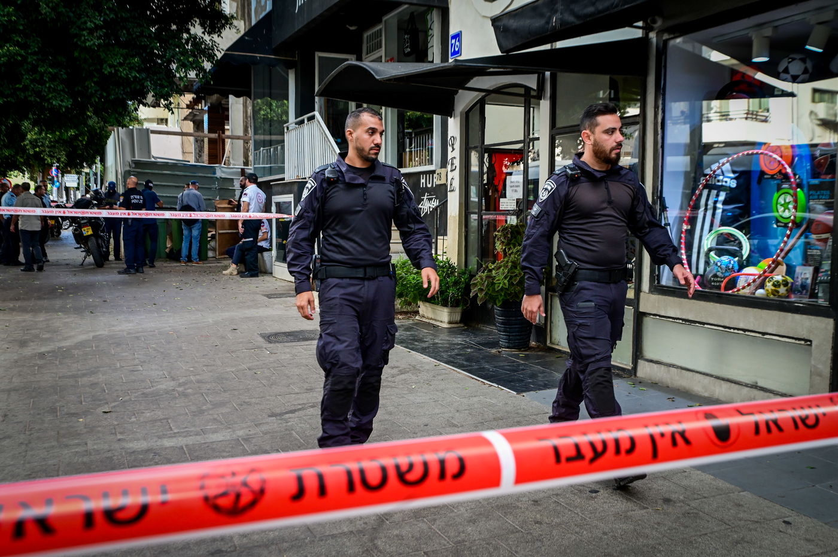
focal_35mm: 36
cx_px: 419
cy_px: 278
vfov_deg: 36.8
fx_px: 837
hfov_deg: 53.2
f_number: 6.3
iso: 1600
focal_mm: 36
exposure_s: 1/200
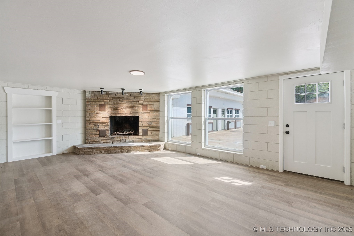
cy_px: 118
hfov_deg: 100.4
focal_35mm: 15
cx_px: 177
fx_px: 147
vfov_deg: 77.3
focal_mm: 10
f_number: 6.3
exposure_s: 1/200
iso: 200
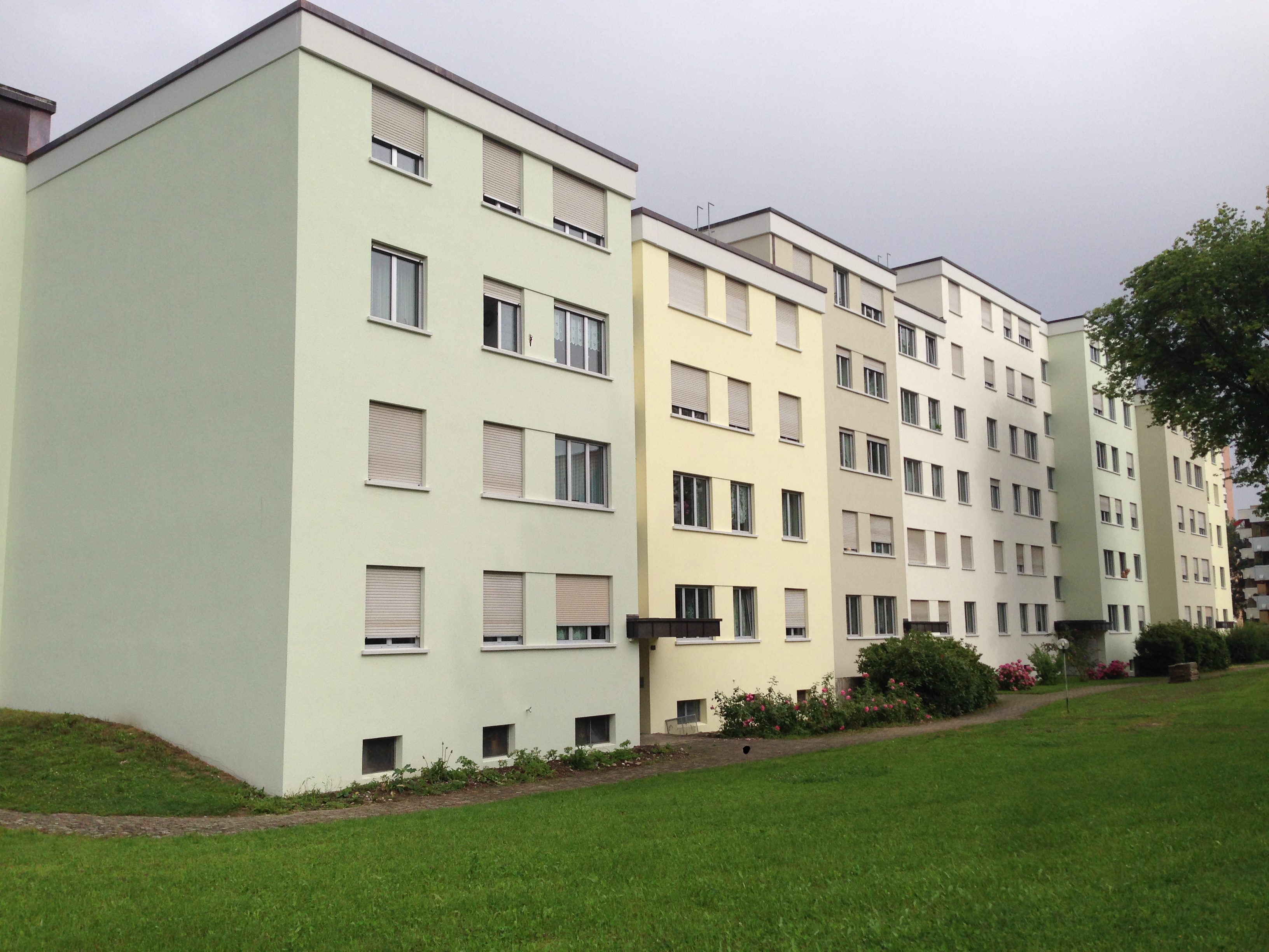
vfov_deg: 42.9
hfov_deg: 55.4
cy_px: 476
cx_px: 634
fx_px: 1210
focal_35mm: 33
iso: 50
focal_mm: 4.12
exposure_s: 1/1642
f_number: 2.4
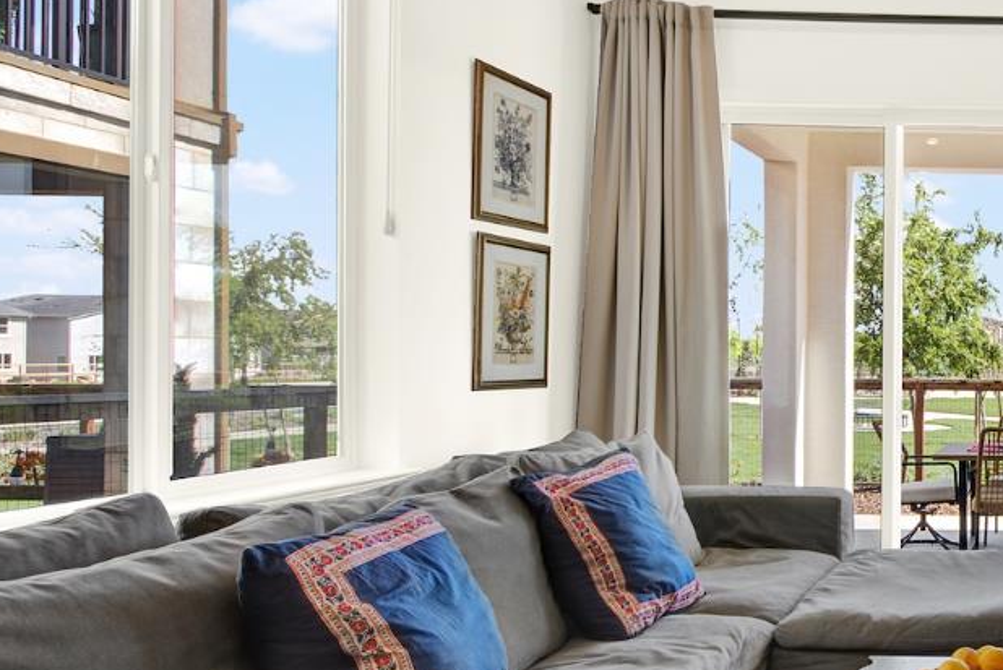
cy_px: 365
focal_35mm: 34
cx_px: 1087
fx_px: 948
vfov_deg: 38.9
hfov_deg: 43.8
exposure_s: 1/10
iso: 100
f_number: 14
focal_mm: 14
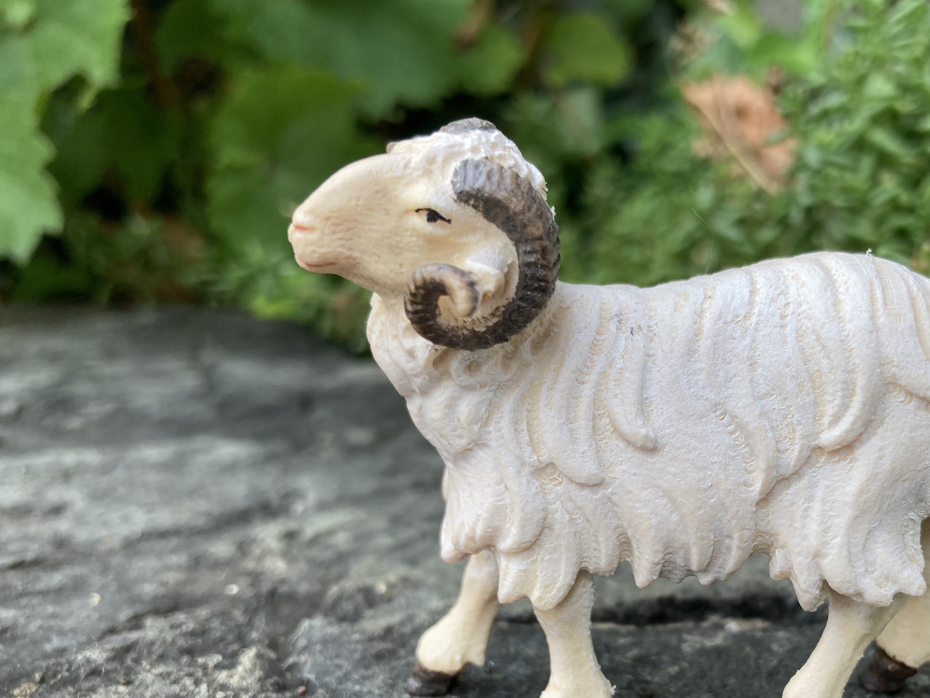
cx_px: 645
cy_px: 465
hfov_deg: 46.8
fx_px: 1048
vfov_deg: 36.4
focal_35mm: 39
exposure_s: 1/209
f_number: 1.8
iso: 20
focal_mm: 3.99
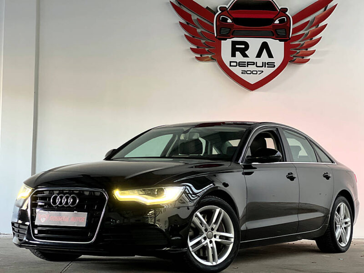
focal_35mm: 77
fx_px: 810
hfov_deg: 25.3
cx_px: 182
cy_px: 136
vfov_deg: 19.1
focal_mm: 9
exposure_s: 1/35
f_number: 2.8
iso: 400
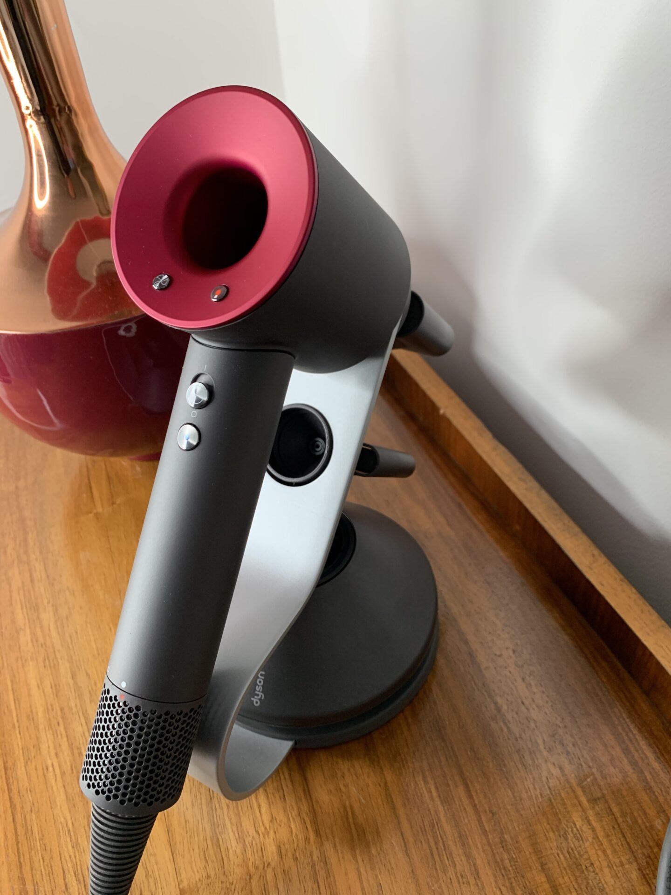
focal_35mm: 26
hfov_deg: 53.1
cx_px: 336
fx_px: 672
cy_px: 448
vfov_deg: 67.3
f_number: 1.8
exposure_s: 1/121
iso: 100
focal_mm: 4.25
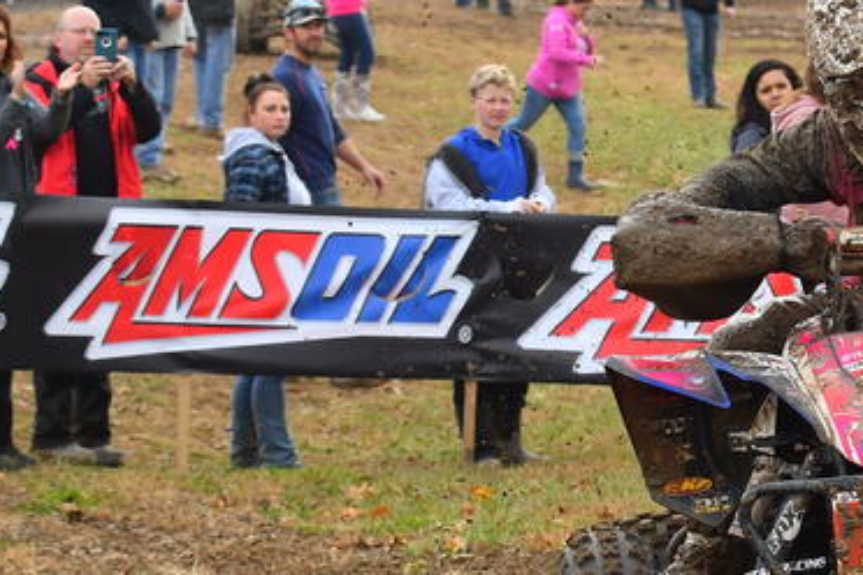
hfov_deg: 7.4
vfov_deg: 5.0
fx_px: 6592
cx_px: 989
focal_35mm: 275
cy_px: 345
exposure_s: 1/1000
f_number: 5
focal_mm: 70
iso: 500
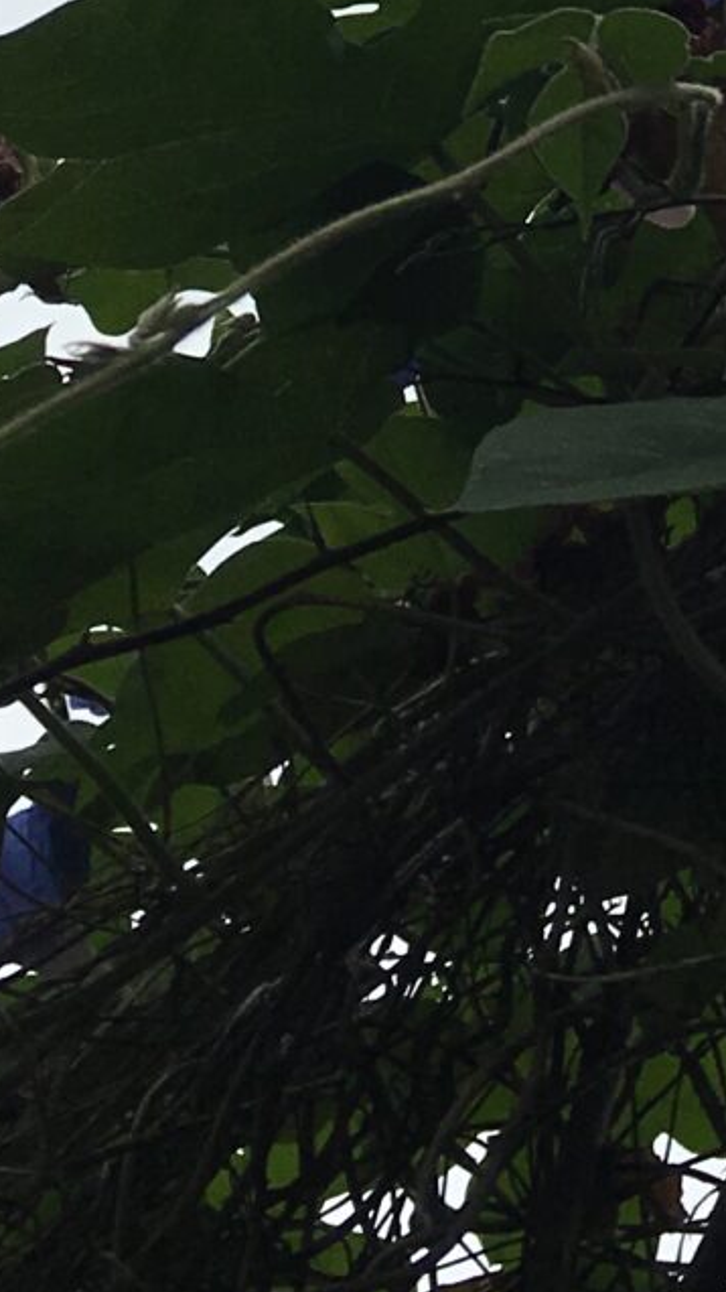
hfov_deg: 9.1
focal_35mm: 127
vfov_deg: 15.4
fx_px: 4349
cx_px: 1349
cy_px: -720
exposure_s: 1/1131
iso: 25
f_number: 2.2
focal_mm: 4.15
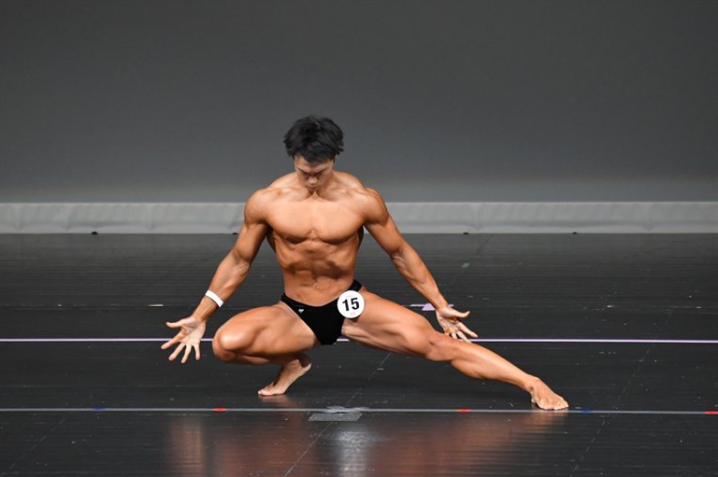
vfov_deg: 3.0
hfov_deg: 4.5
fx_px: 9049
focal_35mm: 454
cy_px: 238
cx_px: 357
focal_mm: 300
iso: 4000
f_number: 5.6
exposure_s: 1/400
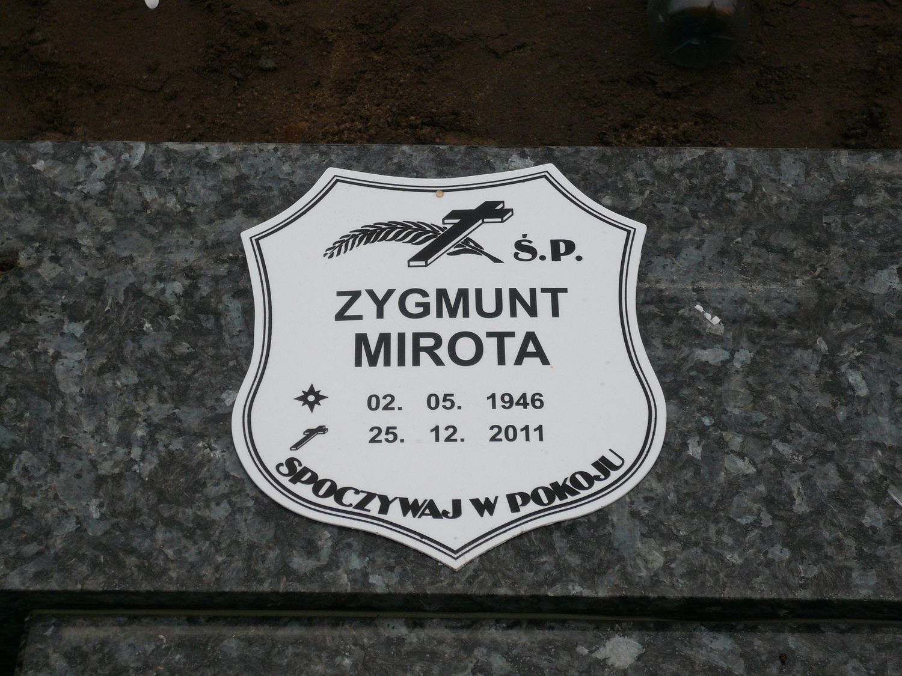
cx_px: 451
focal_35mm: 73
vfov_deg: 20.2
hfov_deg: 26.7
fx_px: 1902
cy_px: 338
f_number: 4.5
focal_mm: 12
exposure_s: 1/125
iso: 100
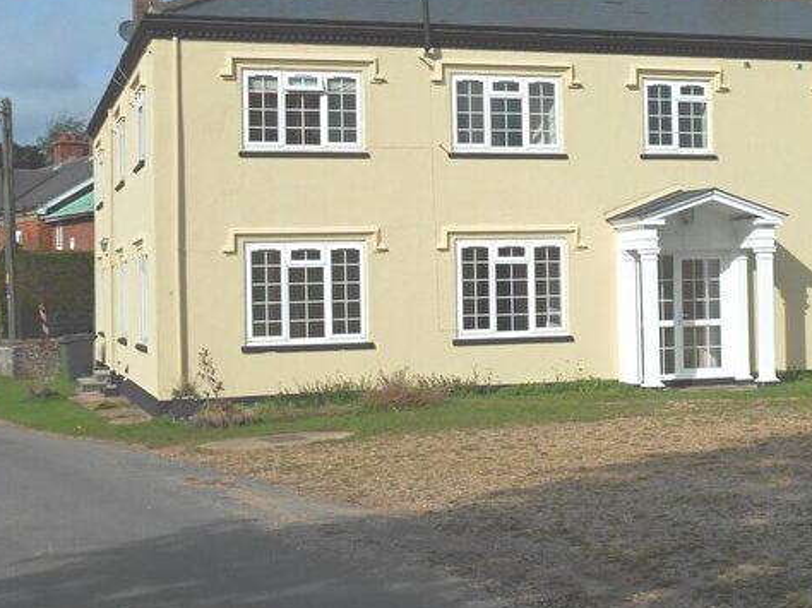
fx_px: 1594
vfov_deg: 21.6
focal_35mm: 68
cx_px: 577
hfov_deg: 28.3
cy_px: 232
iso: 80
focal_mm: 8.3
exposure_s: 1/2000
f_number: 4
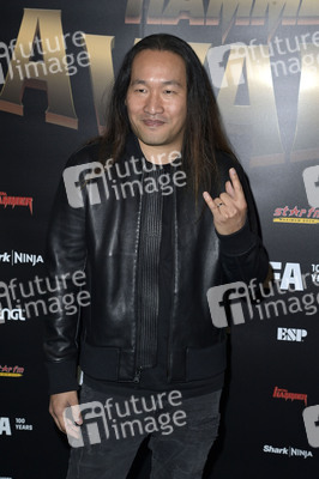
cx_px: 160
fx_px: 772
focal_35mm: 58
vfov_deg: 34.5
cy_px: 240
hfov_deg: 23.3
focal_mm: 58
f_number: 6.3
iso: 640
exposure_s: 1/200
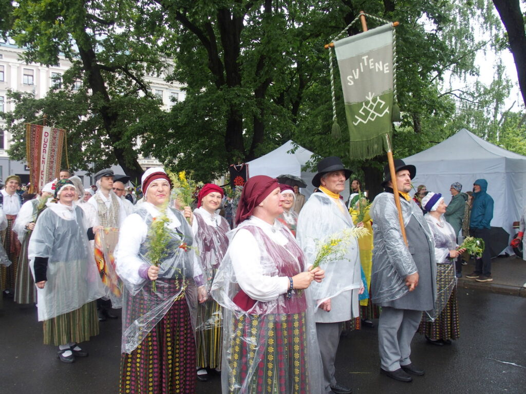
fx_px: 486
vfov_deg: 44.2
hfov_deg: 56.8
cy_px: 197
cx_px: 263
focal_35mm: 32
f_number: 2.8
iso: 125
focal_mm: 6.7
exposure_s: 1/60
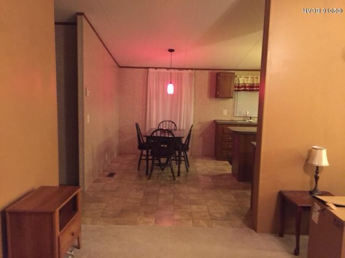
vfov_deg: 48.2
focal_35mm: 29
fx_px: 289
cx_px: 172
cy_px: 129
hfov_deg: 61.7
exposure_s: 1/15
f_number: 2.2
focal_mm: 4.15
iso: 400
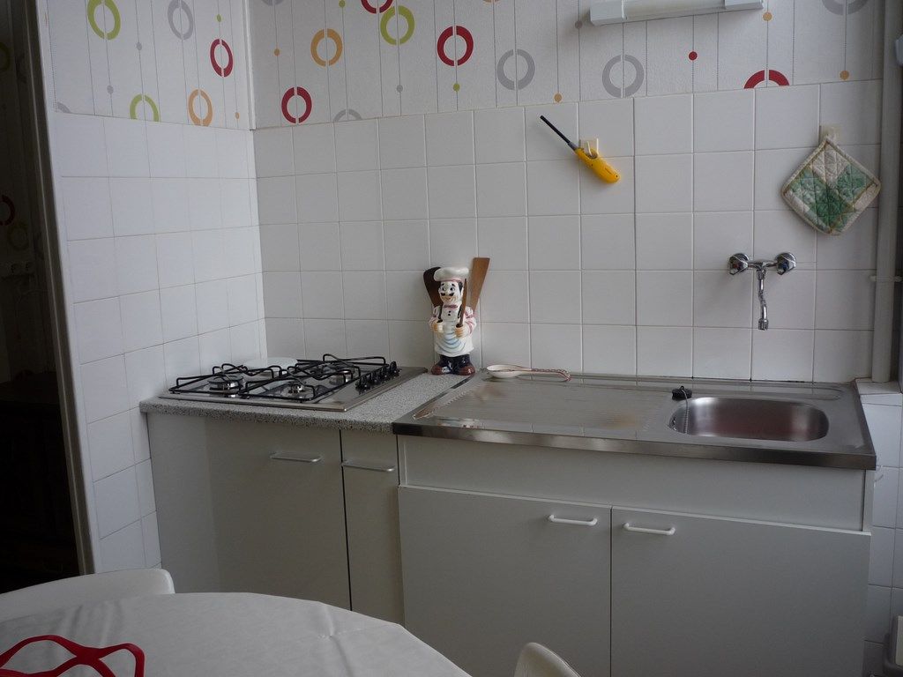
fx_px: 835
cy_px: 338
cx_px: 452
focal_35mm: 32
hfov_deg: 56.8
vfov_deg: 44.2
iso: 100
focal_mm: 5.2
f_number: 3.3
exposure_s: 1/40
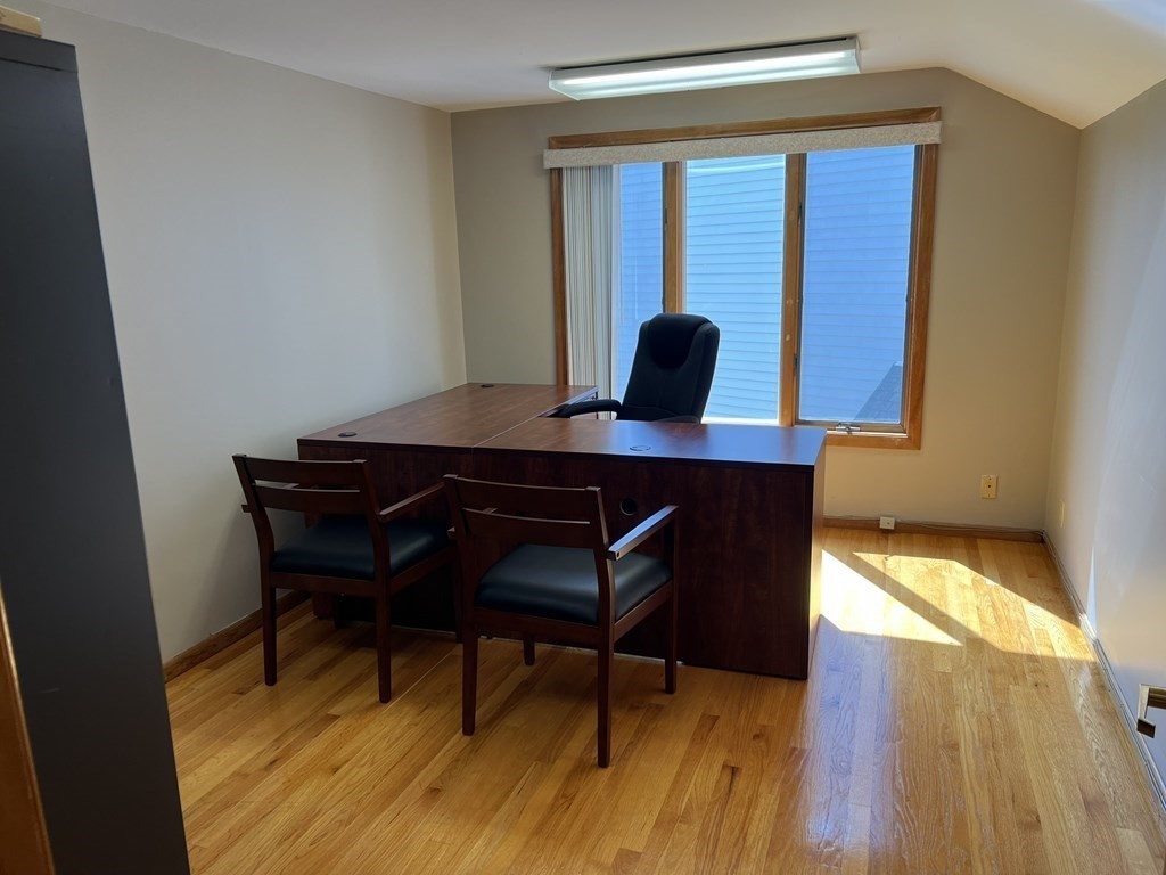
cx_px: 583
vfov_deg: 53.1
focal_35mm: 26
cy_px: 438
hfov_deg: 67.3
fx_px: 876
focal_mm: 5.7
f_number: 1.5
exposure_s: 1/204
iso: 40
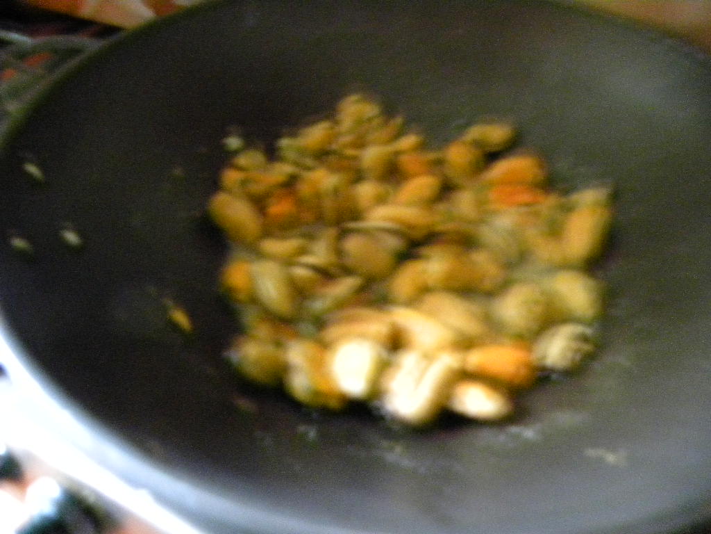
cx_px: 356
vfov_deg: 53.1
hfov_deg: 67.3
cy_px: 267
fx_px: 534
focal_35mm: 26
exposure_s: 1/1.4
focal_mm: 4.6
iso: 800
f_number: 2.8
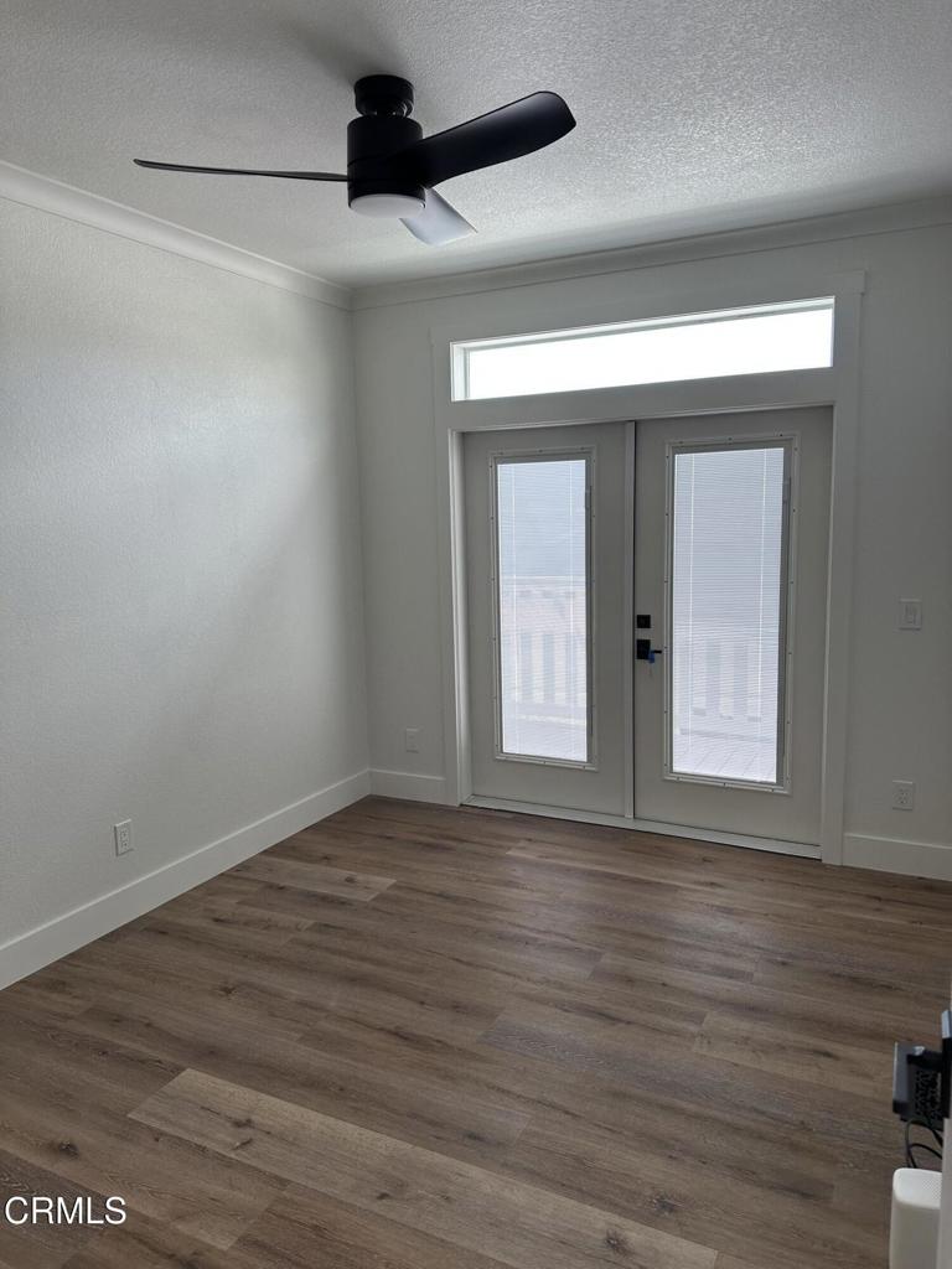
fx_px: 880
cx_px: 476
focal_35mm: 24
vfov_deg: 71.6
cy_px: 634
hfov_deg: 56.8
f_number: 1.78
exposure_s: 1/145
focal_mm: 6.86
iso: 80
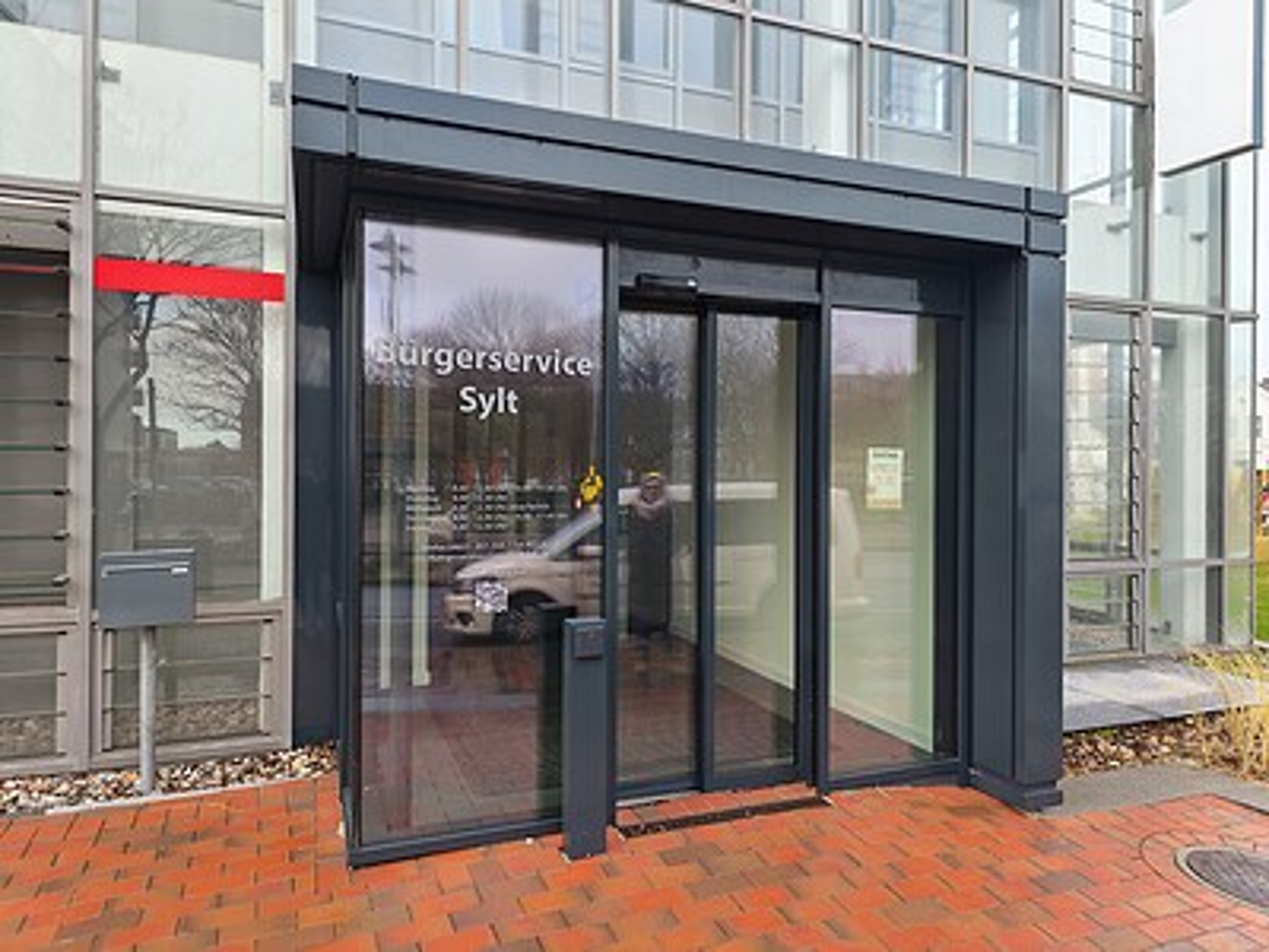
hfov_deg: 73.9
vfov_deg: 58.9
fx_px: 843
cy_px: 476
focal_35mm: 23
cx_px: 634
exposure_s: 1/120
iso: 50
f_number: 1.6
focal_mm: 5.4
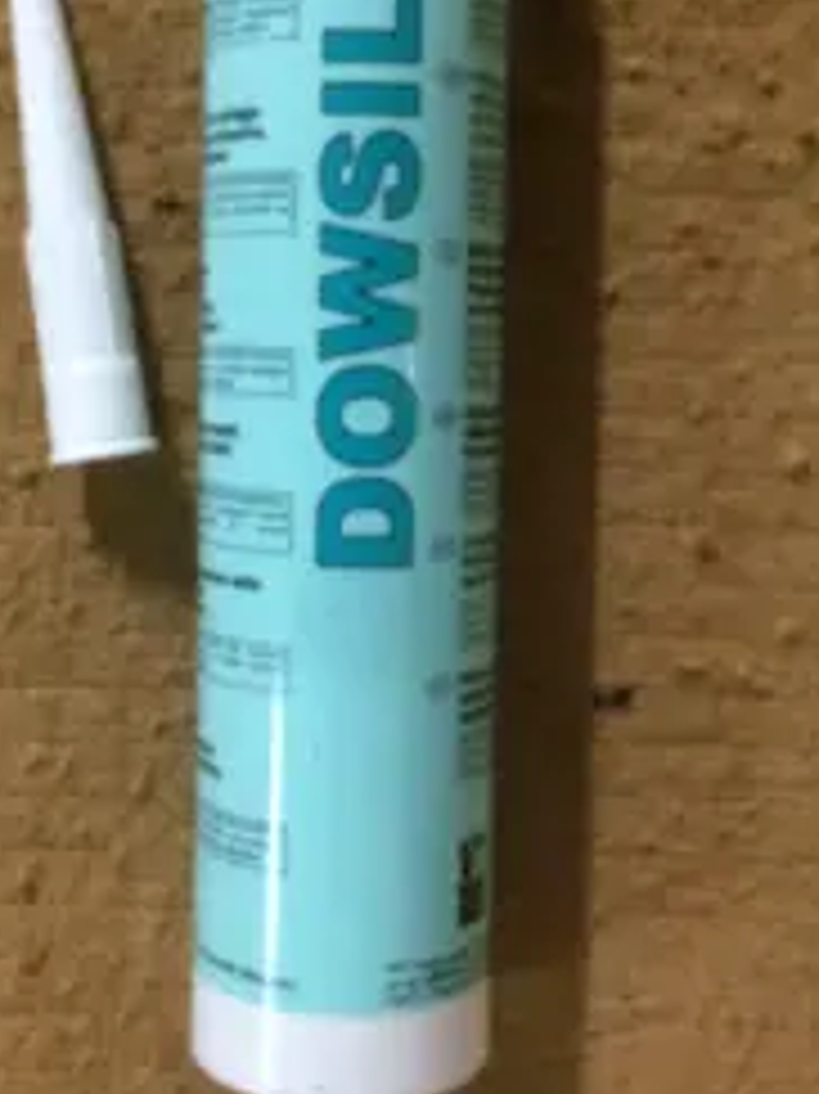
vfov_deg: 37.3
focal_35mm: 51
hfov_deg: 28.5
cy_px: 407
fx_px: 1610
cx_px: 342
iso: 250
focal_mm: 4.15
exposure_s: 1/20
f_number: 2.2
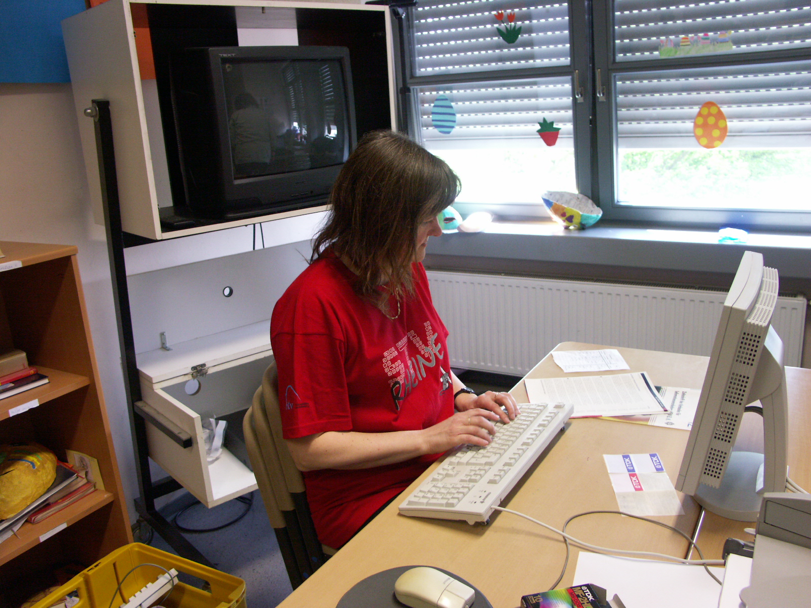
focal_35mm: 29
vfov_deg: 48.2
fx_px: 679
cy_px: 304
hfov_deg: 61.7
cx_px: 406
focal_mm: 7.6
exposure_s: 1/40
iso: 200
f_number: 2.8
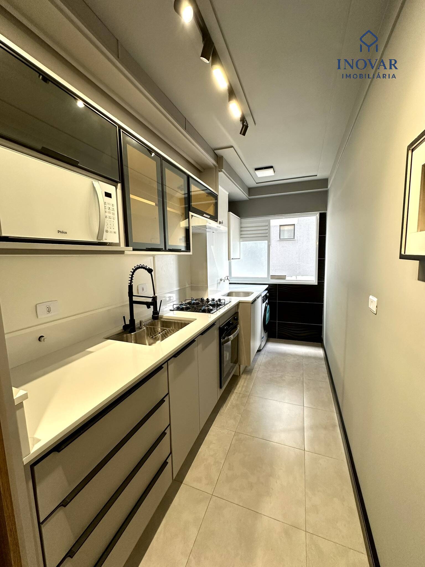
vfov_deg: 102.1
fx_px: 229
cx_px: 212
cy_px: 284
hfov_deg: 85.7
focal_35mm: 14
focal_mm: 2.22
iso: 200
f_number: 2.2
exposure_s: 1/120
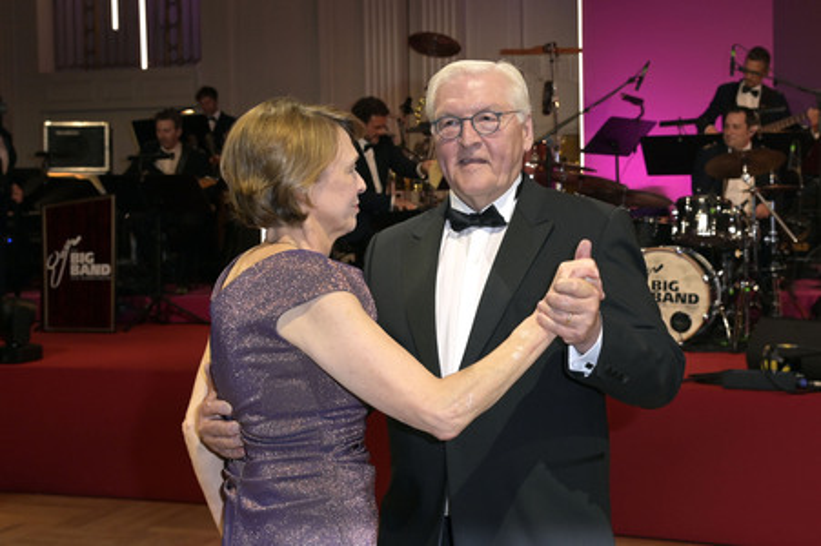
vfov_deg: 30.5
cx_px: 410
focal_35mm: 44
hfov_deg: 44.5
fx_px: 1003
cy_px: 273
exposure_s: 1/250
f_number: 5
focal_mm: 44
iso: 3200
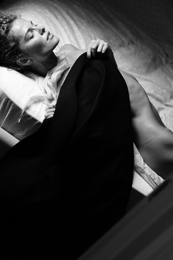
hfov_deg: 17.7
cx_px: 89
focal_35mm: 77
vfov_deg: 26.1
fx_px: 555
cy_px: 73
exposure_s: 1/100
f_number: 2.8
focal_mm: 50
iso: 800
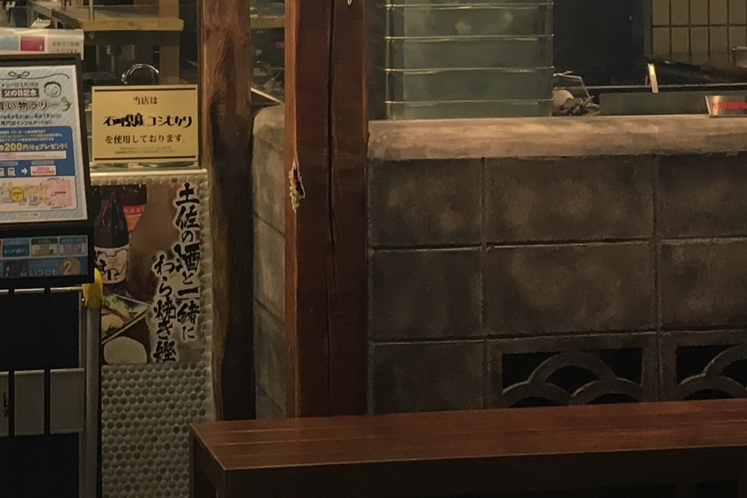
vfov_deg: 12.4
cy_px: -225
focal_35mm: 106
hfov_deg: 19.1
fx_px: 2200
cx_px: 174
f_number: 2.2
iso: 50
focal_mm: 4.15
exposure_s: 1/30
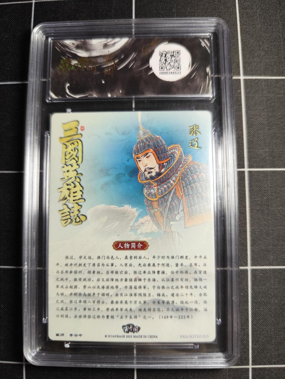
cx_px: 142
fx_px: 252
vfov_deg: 73.9
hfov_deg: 58.9
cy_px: 190
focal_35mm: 23
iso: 250
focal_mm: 6.14
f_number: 1.65
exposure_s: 1/100
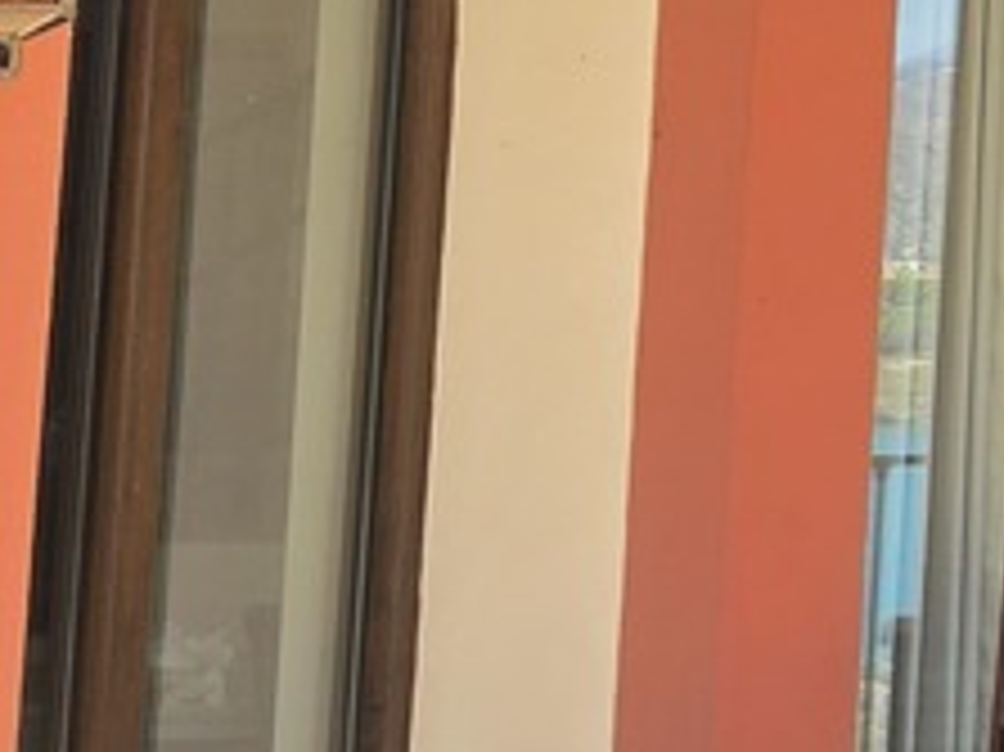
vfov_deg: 11.0
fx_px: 3826
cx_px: 2733
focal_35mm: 132
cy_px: -171
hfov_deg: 11.2
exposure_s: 1/180
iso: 12
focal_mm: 6.3
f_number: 1.7
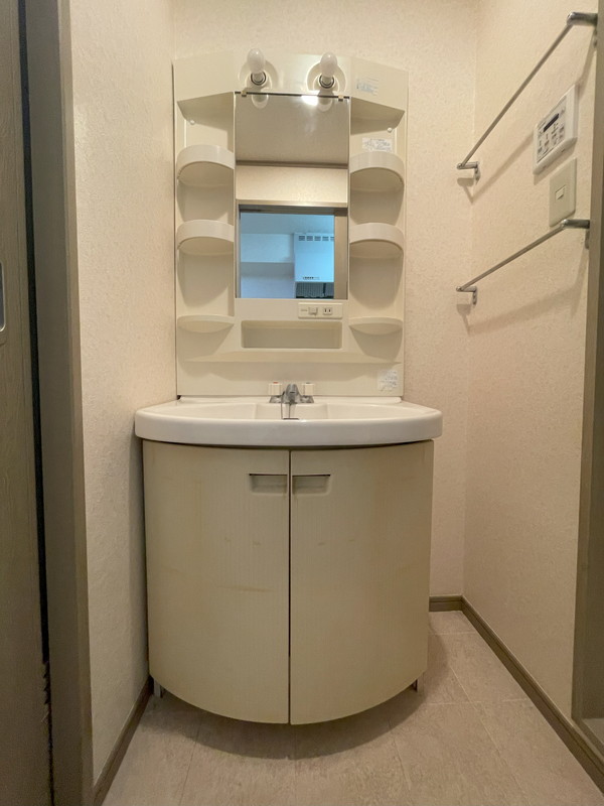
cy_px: 403
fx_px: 326
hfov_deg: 85.7
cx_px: 302
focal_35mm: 14
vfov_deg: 102.1
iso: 250
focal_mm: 1.55
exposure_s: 1/50
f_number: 2.4
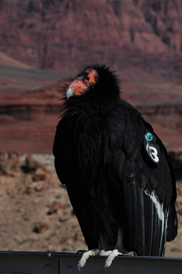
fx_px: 2281
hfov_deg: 4.6
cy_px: 137
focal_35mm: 300
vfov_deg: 6.9
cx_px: 91
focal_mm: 200
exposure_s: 1/500
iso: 200
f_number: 16
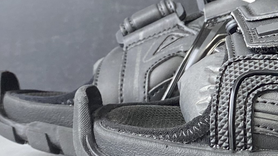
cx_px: 396
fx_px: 818
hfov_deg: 17.6
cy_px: 75
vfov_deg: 10.9
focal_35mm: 111
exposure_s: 1/50
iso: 125
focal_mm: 4.25
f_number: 1.8
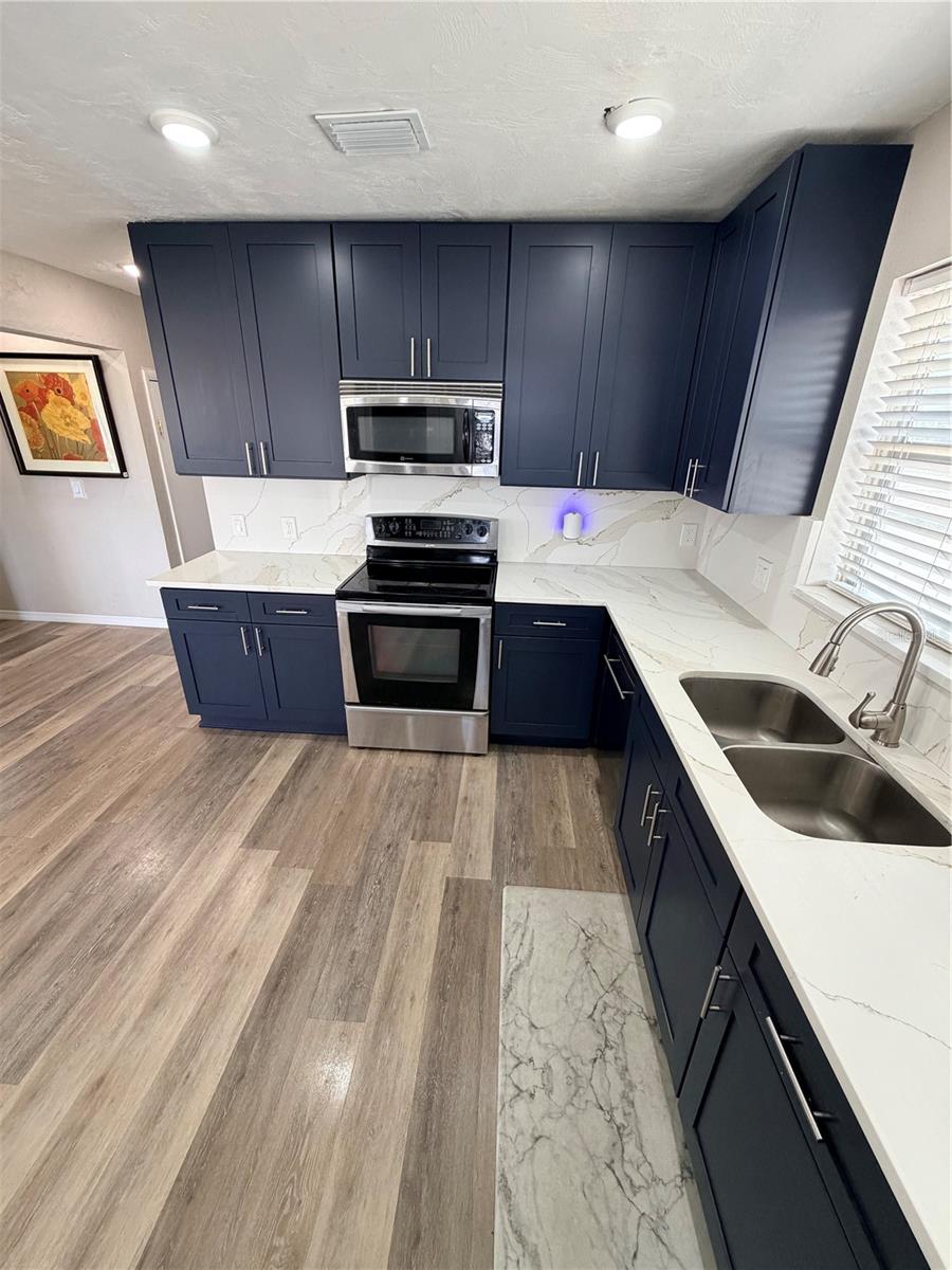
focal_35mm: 14
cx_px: 476
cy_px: 635
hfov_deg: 85.7
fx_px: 513
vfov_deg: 102.1
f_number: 2.2
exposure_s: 1/120
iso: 250
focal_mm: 2.22
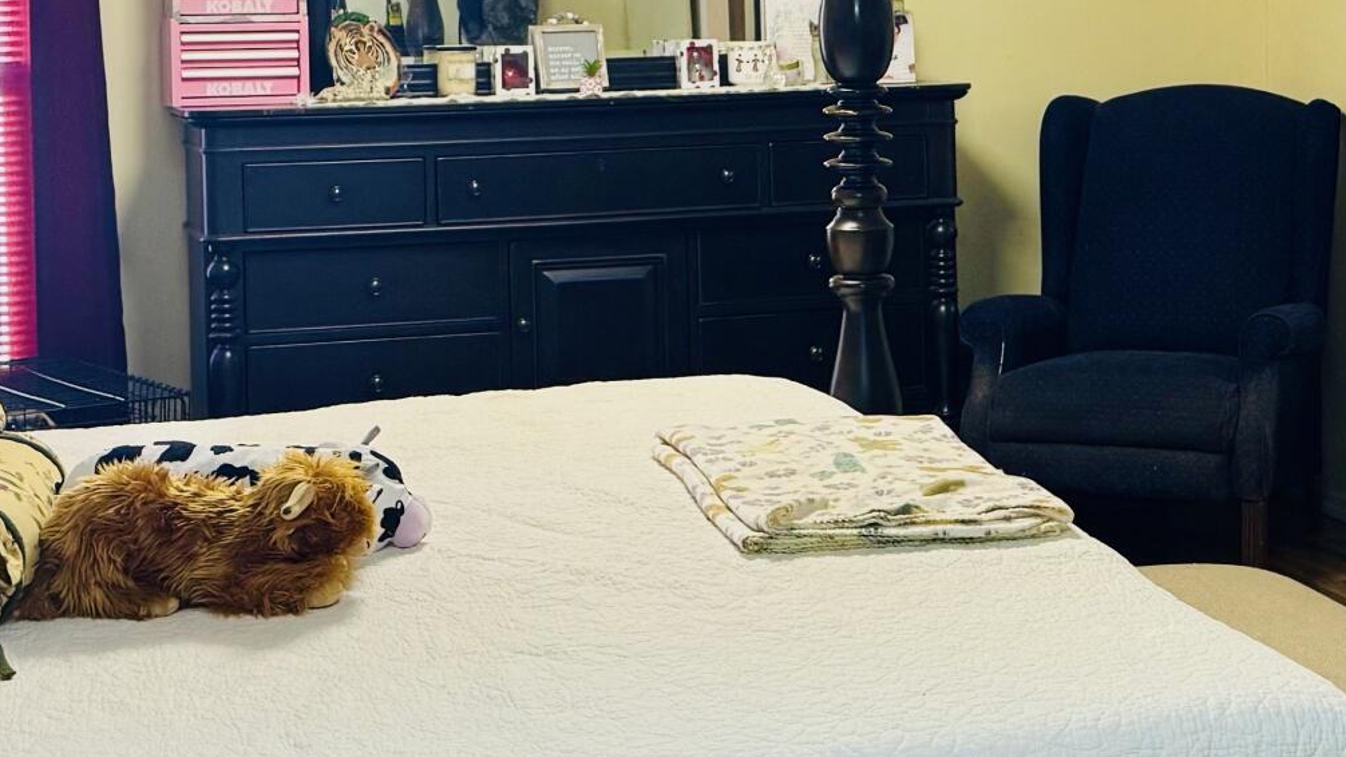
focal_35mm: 78
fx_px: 2784
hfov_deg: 27.0
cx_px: 933
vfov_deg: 15.3
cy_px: 63
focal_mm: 6.76
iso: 200
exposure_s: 1/81
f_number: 1.78
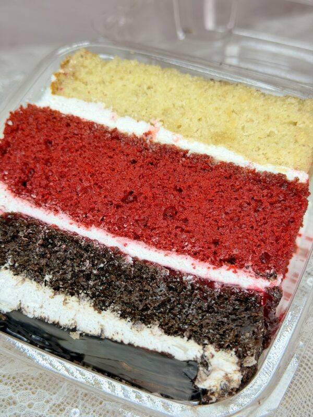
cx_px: 156
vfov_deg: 39.7
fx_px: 579
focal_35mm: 48
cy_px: 208
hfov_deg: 30.3
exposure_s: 1/176
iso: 64
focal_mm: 6.76
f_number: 1.78
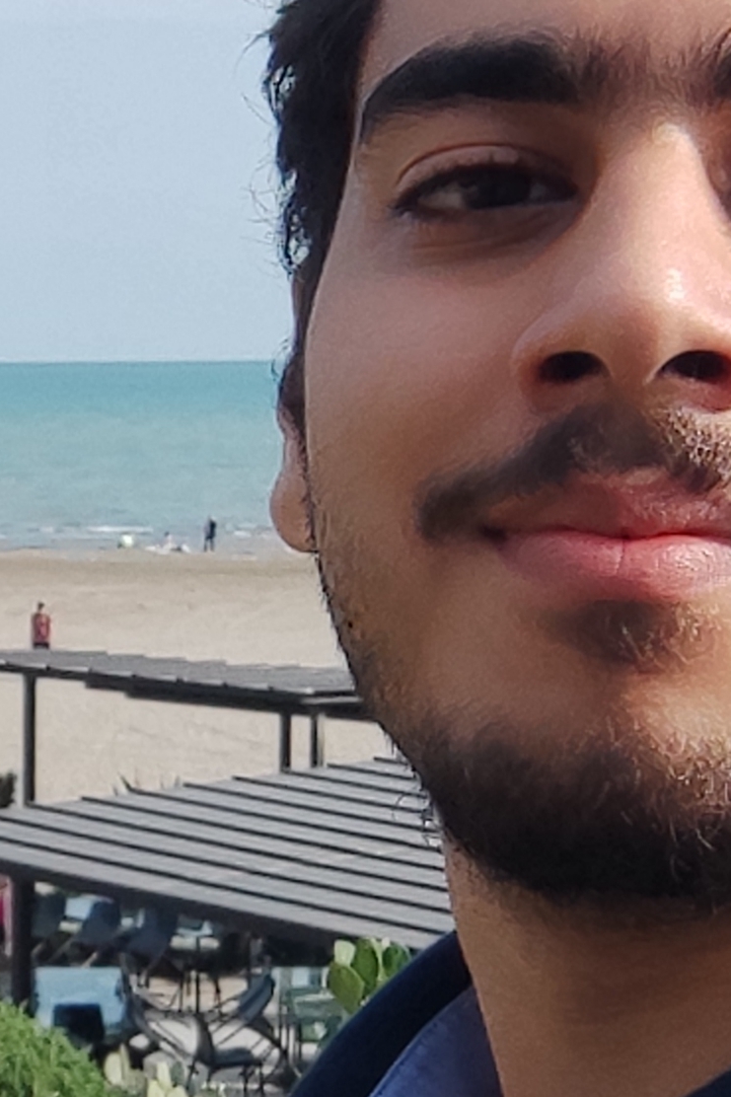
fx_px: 1889
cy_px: 637
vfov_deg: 32.3
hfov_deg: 21.6
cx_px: 145
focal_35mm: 62
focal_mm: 3.26
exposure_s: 1/2264
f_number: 2.45
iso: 50
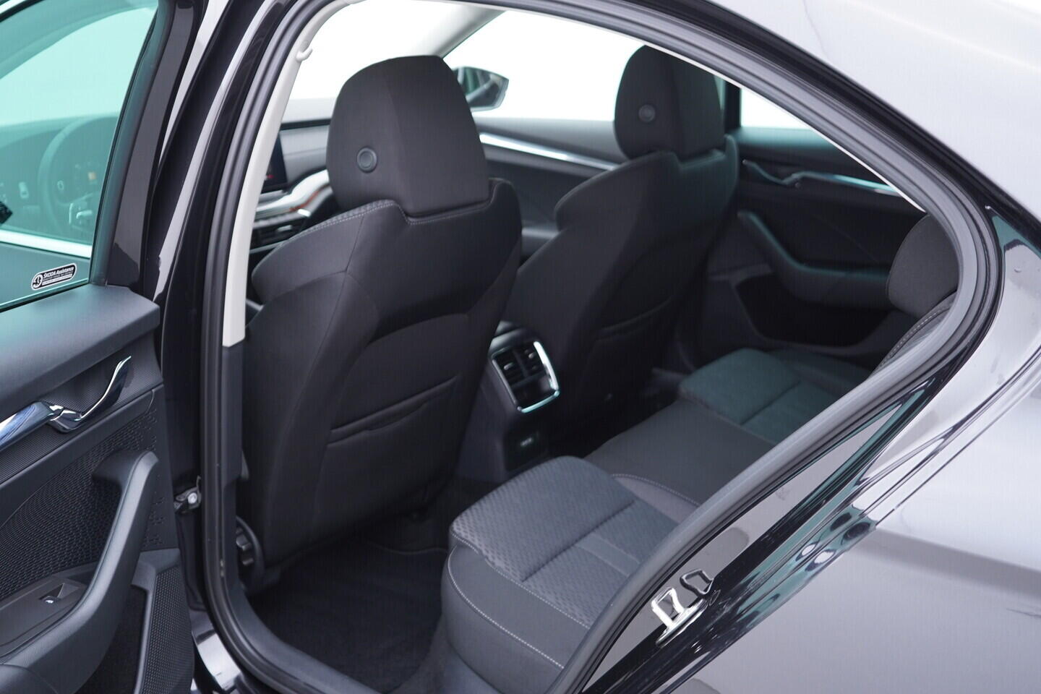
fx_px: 1041
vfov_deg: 36.9
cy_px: 347
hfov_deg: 53.1
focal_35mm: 36
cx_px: 520
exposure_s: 1/40
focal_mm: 24
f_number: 2.8
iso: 320
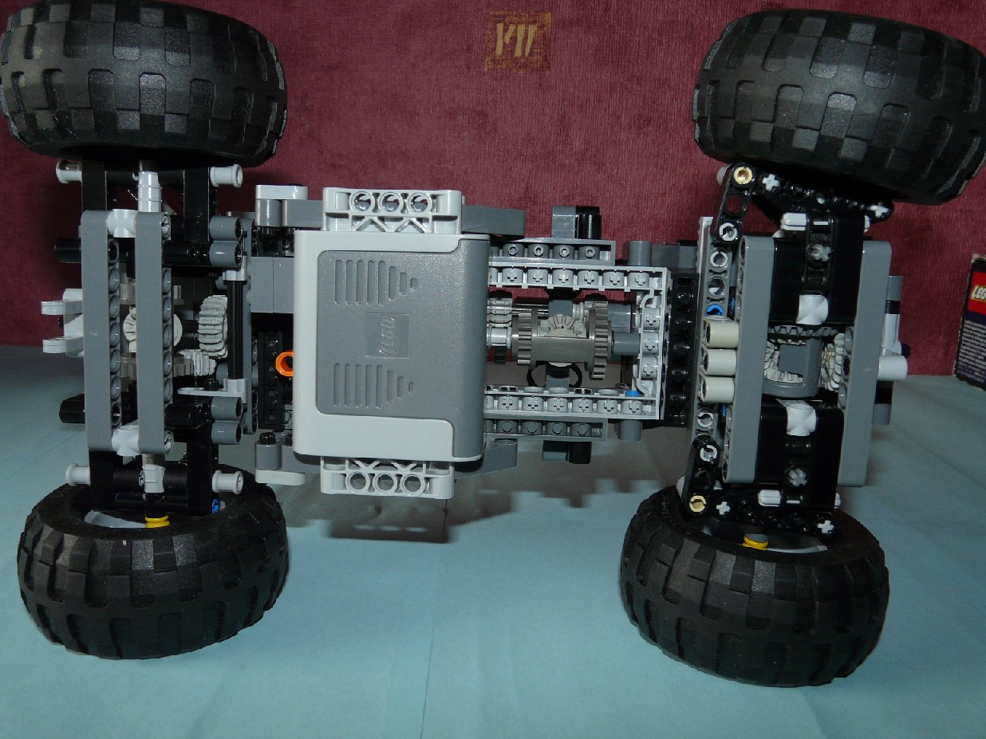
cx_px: 490
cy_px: 359
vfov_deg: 48.2
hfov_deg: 61.7
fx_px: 826
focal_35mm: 29
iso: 100
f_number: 4
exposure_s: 1/30
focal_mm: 4.6
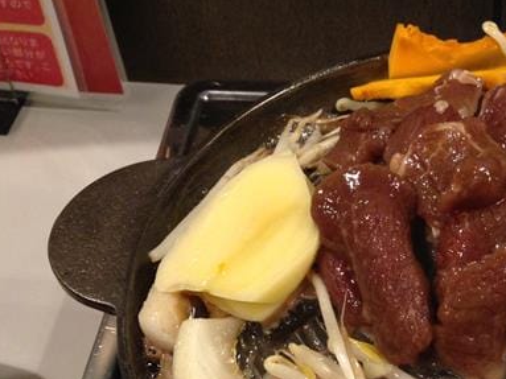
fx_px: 1008
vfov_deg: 21.2
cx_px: 453
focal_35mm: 69
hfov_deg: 27.2
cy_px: 264
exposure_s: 1/20
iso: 160
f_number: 2.4
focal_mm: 4.13
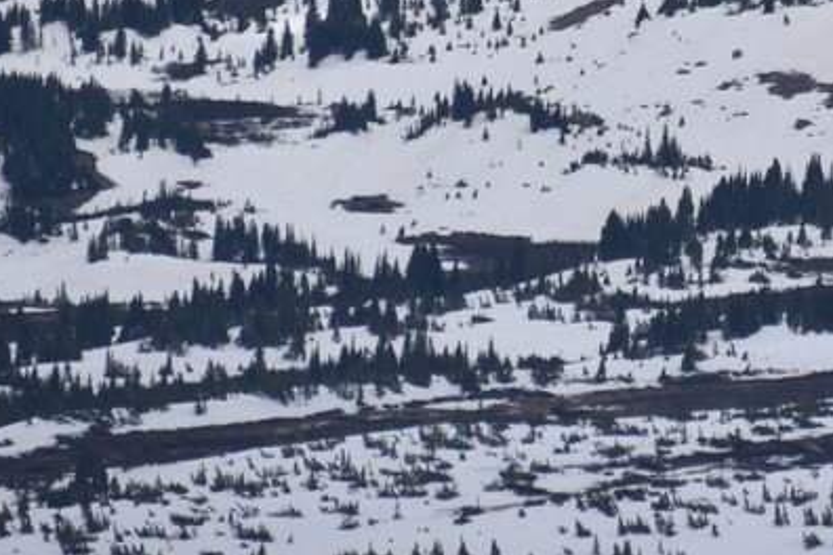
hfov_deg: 2.1
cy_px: 44
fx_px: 22420
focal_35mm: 969
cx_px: 682
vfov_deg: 1.4
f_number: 6.3
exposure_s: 1/640
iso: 100
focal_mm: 300
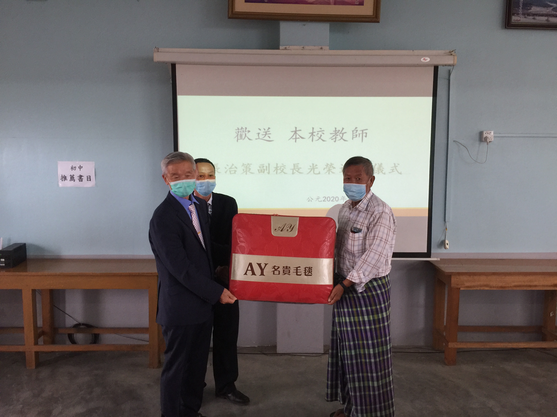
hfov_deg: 61.7
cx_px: 278
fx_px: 467
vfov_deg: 48.2
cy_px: 208
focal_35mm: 29
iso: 80
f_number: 2.2
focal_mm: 4.15
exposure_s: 1/17
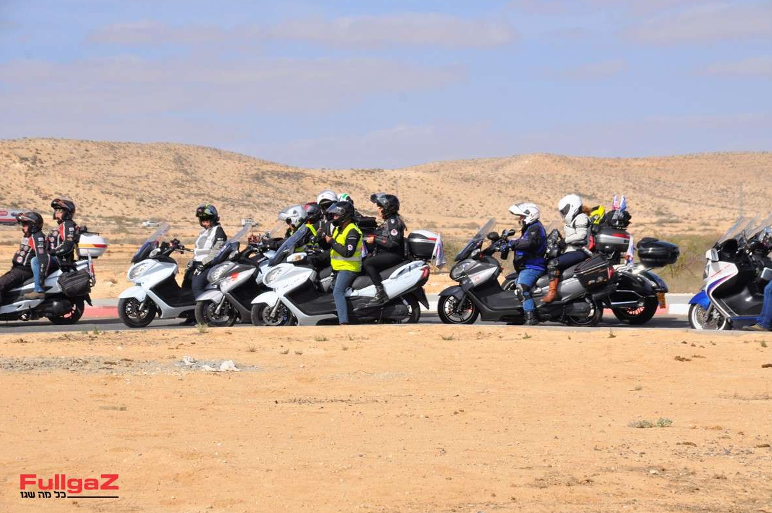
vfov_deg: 11.9
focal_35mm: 115
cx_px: 387
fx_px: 2453
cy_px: 253
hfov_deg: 17.9
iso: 200
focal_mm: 75
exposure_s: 1/500
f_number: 10
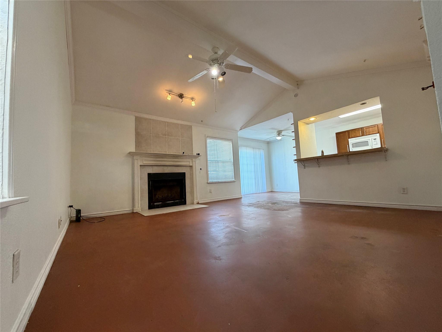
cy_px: 166
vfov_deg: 85.7
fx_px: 179
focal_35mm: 14
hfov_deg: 102.1
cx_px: 221
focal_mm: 2.22
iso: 320
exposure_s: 1/60
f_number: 2.2
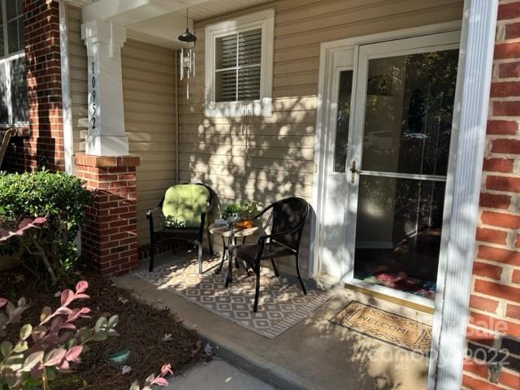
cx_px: 260
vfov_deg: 56.8
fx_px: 361
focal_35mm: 24
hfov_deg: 71.6
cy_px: 195
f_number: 1.78
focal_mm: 6.86
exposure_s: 1/1062
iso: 80
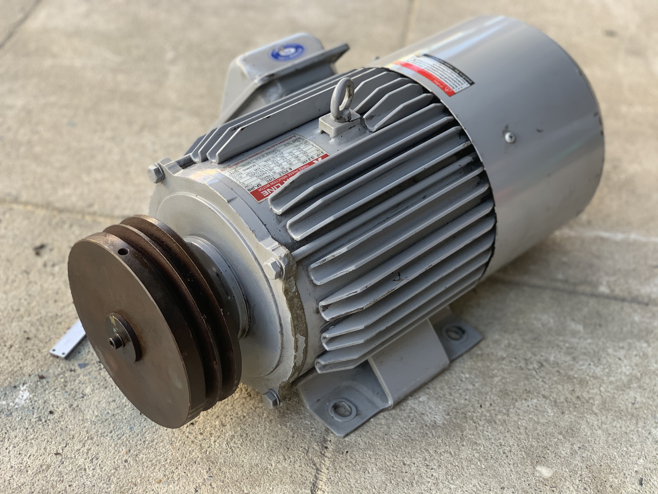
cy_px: 247
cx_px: 329
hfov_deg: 36.8
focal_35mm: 52
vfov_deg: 28.0
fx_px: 988
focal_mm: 6
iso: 64
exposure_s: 1/122
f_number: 2.4
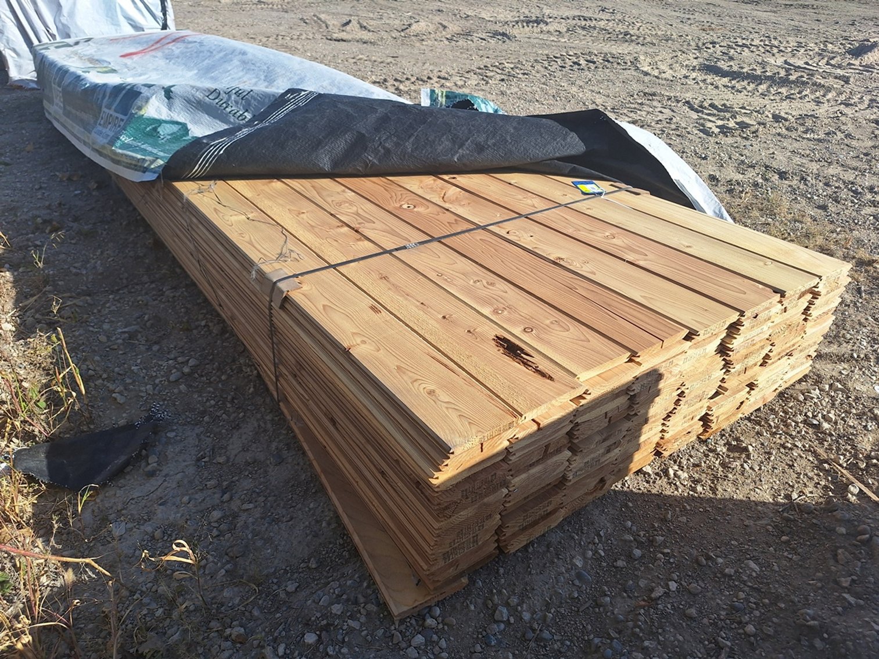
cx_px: 440
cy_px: 330
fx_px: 584
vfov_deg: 58.9
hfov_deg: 73.9
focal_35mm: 23
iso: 40
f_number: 1.8
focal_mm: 5.54
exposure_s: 1/2092
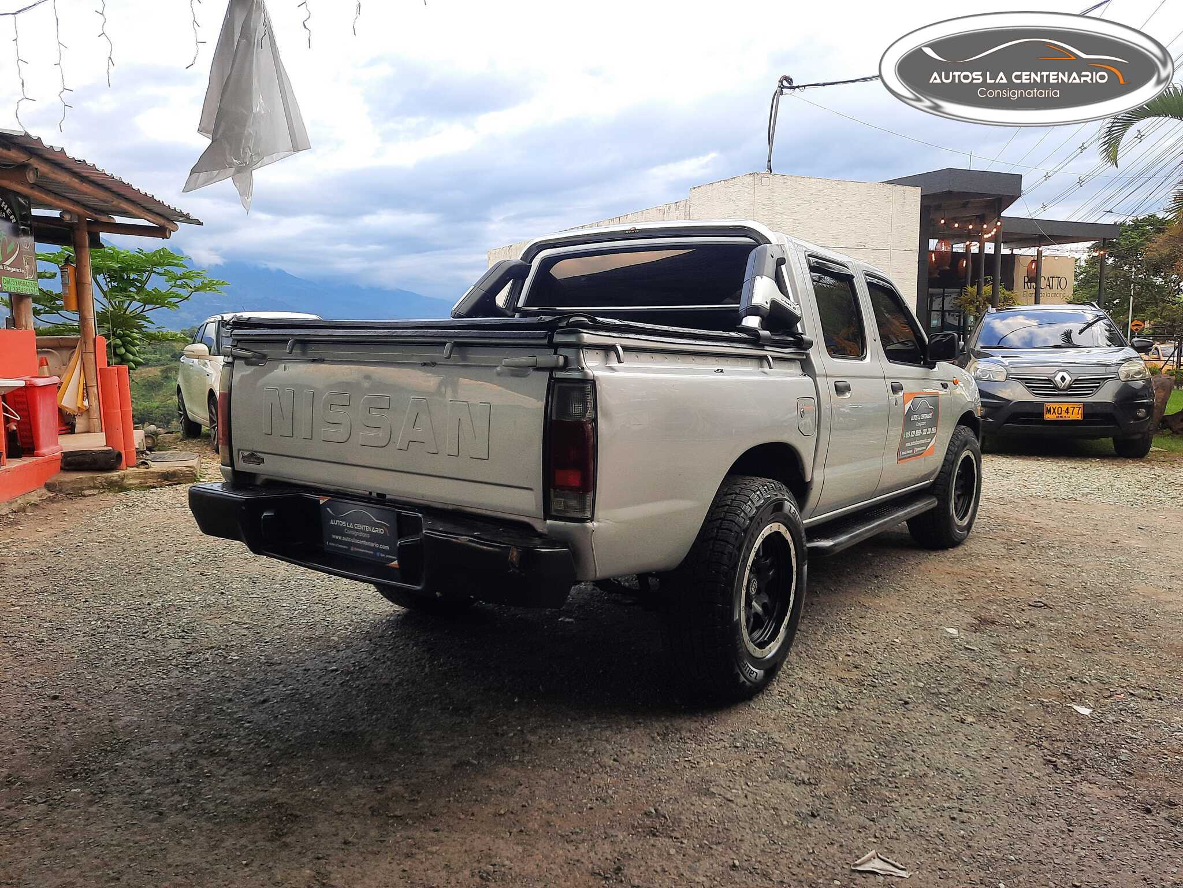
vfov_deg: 54.9
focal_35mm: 25
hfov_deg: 69.4
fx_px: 854
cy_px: 444
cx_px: 592
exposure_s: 1/120
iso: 50
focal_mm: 4.6
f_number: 2
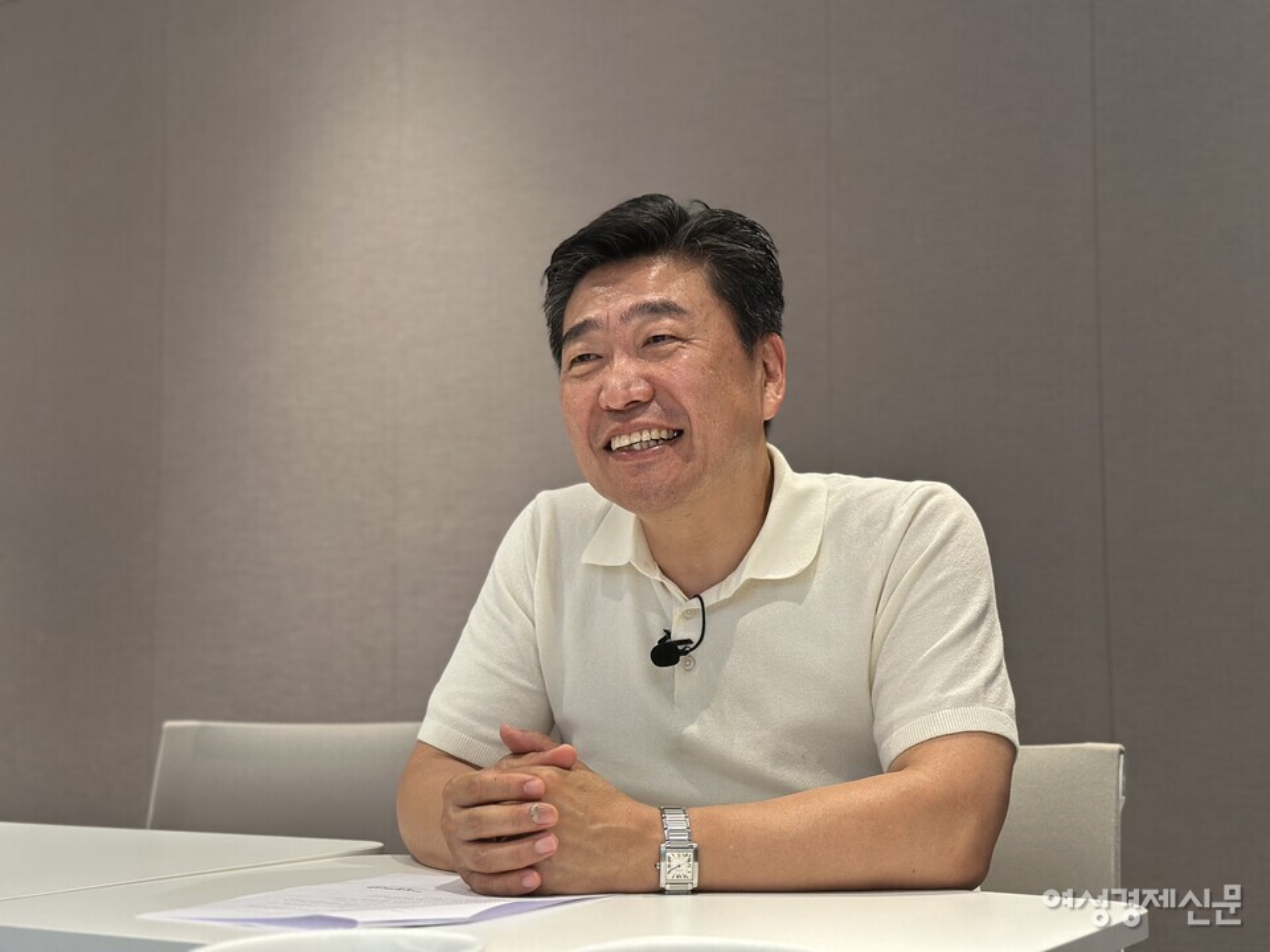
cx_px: 635
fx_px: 1761
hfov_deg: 39.7
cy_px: 476
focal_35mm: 48
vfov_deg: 30.3
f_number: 1.78
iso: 125
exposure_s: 1/60
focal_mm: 6.86
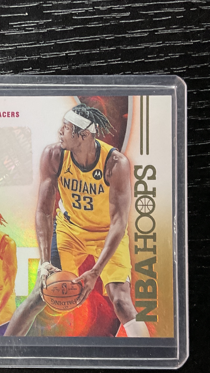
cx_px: -10
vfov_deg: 36.6
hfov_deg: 20.3
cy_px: 210
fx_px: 564
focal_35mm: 57
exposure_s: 1/60
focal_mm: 3
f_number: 1.8
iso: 100
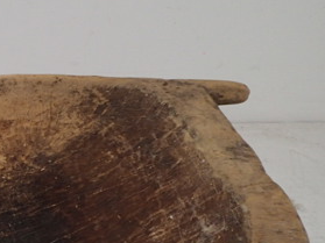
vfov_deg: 17.1
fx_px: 807
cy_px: 180
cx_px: -104
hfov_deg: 20.7
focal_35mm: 86
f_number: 2.3
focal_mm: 5.5
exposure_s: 1/60
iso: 125
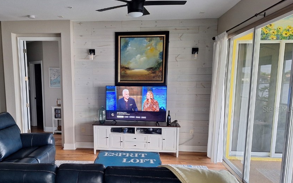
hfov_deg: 62.3
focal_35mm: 30
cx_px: 116
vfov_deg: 41.7
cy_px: 109
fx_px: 240
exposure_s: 1/50
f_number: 1.8
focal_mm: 5.54
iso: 250
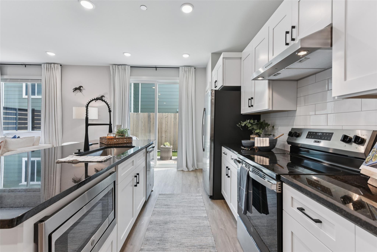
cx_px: 188
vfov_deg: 73.7
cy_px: 126
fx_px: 168
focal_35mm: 16
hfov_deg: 96.7
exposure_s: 1/10
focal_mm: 16
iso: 100
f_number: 8
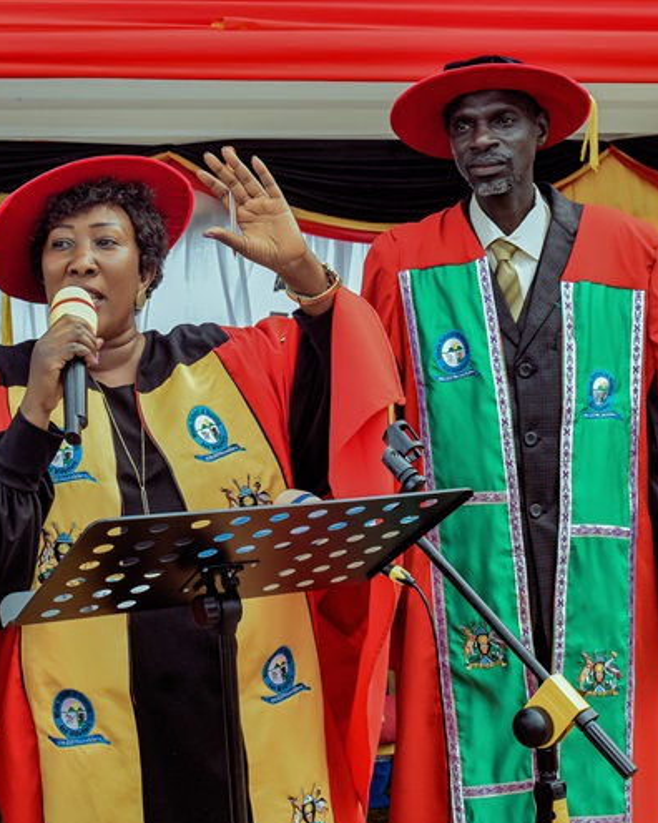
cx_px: 126
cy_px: 412
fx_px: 1819
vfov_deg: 25.5
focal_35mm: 75
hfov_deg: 20.3
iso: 400
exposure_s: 1/125
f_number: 9
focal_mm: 35
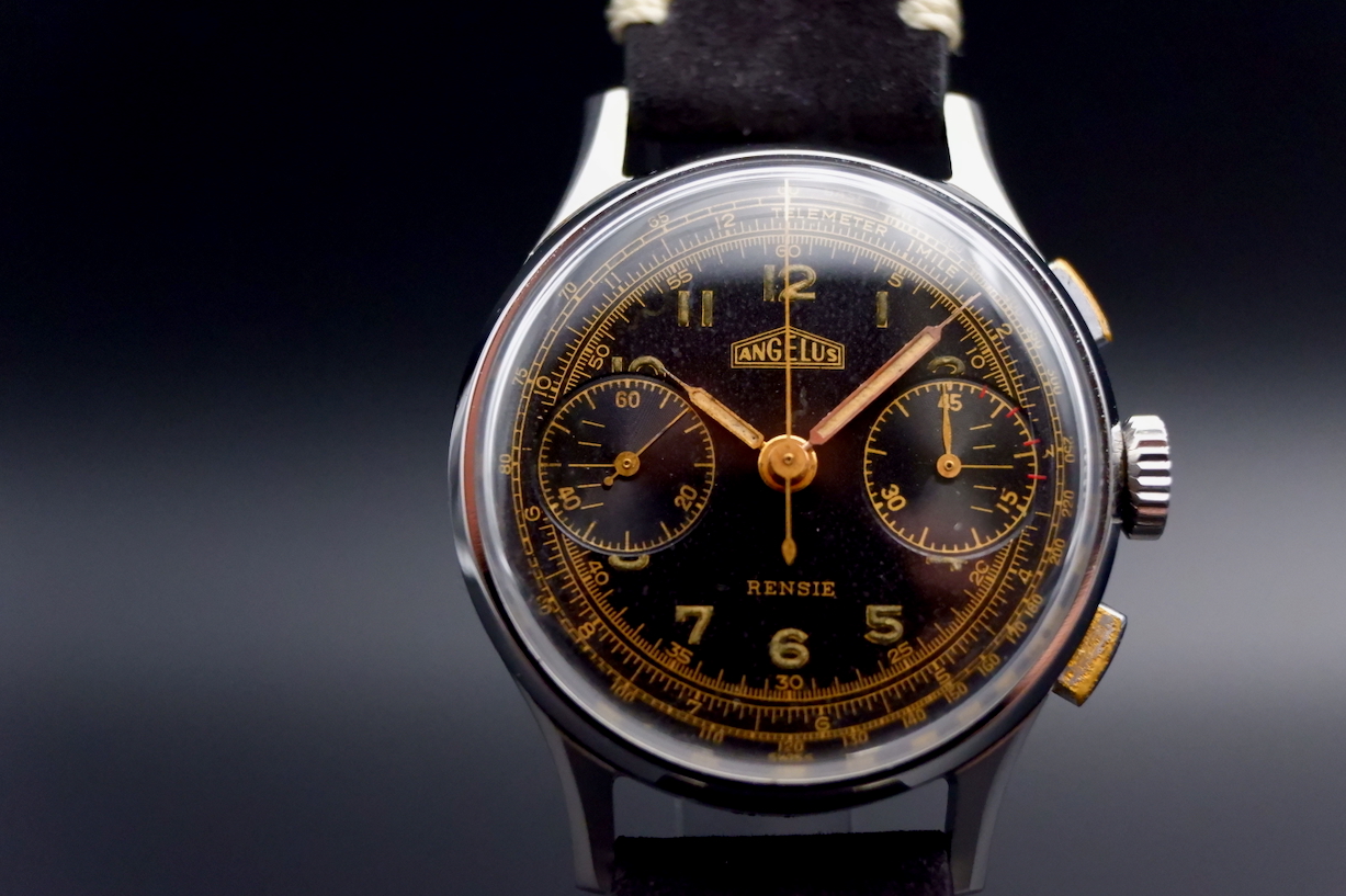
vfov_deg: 21.9
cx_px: 738
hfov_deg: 32.4
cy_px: 453
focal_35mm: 62
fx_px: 2317
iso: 6400
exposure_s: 1/4000
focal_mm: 37.4
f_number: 3.6
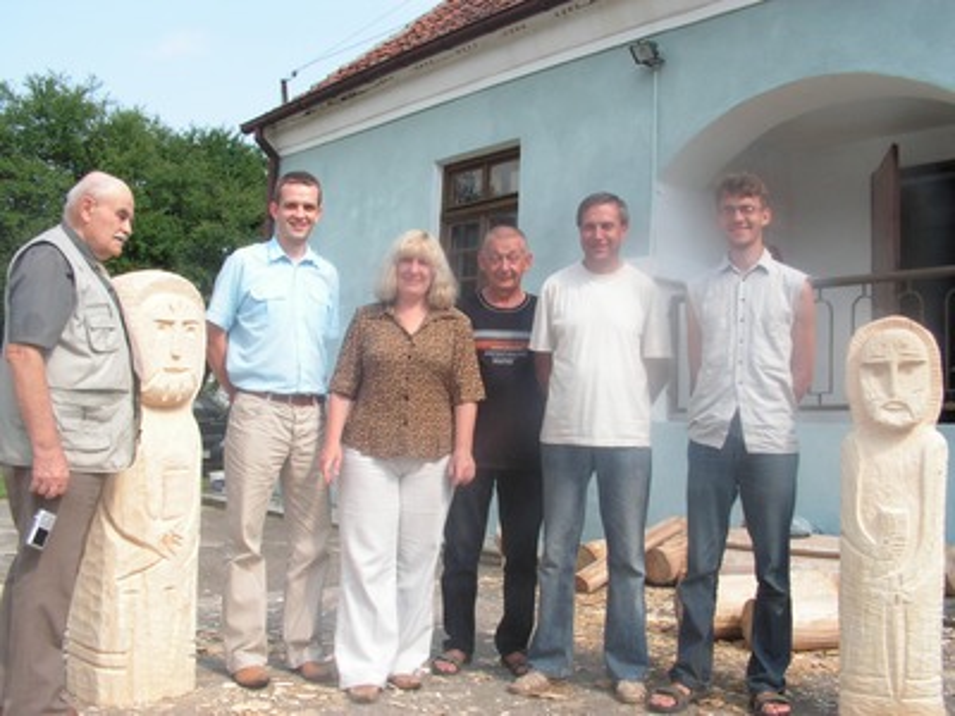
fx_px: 993
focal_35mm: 36
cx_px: 478
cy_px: 358
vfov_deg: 39.7
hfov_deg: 51.4
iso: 80
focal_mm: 6
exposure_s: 1/200
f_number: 8
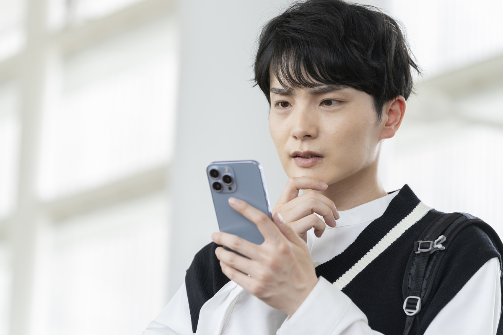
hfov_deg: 12.0
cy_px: 168
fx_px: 2389
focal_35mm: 171
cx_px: 252
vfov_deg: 8.0
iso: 640
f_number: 5
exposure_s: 1/160
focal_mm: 171
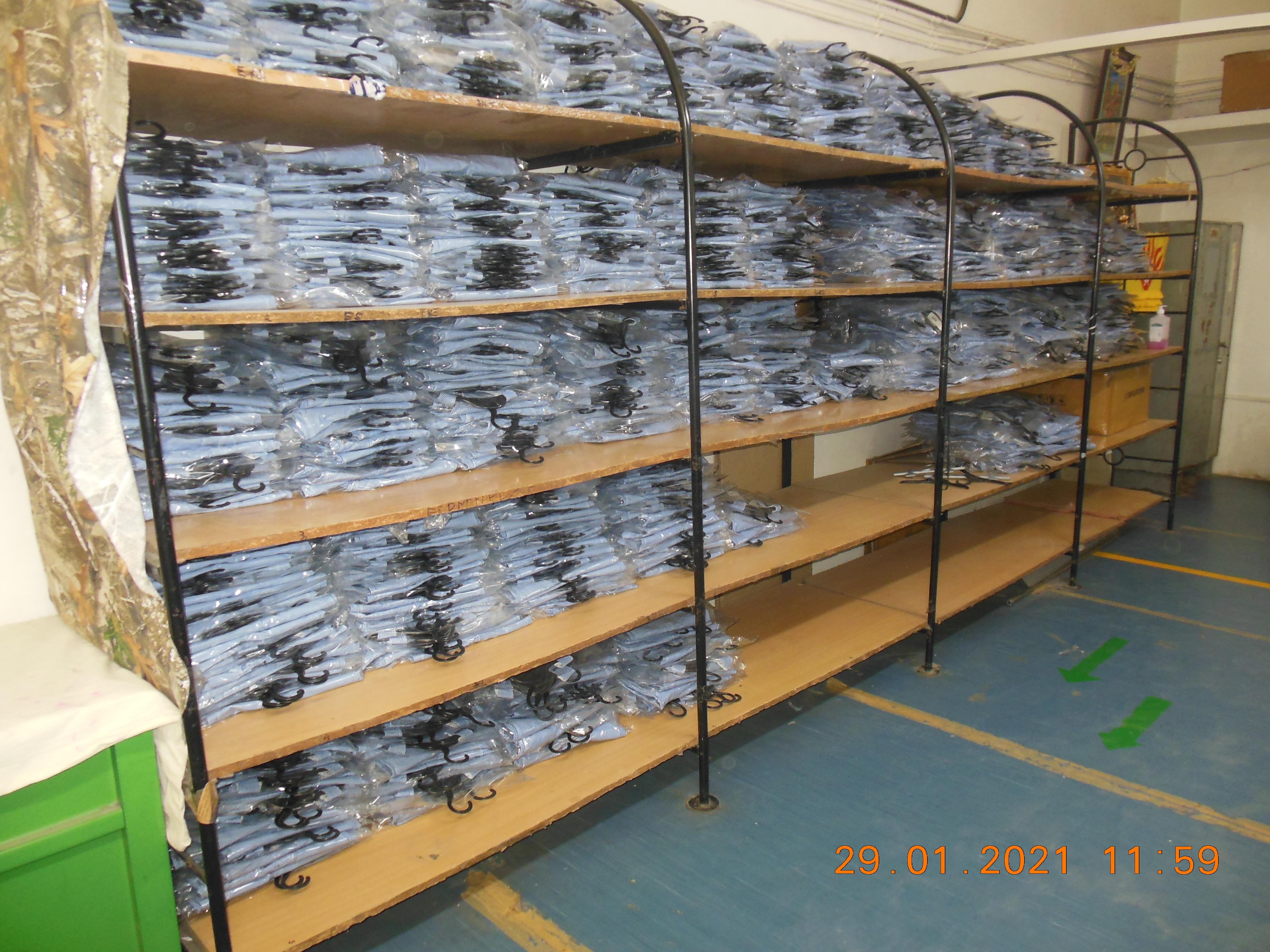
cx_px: 635
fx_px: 917
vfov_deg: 54.9
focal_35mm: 25
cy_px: 476
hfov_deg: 69.4
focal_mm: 4.5
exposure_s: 1/25
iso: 320
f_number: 3.2
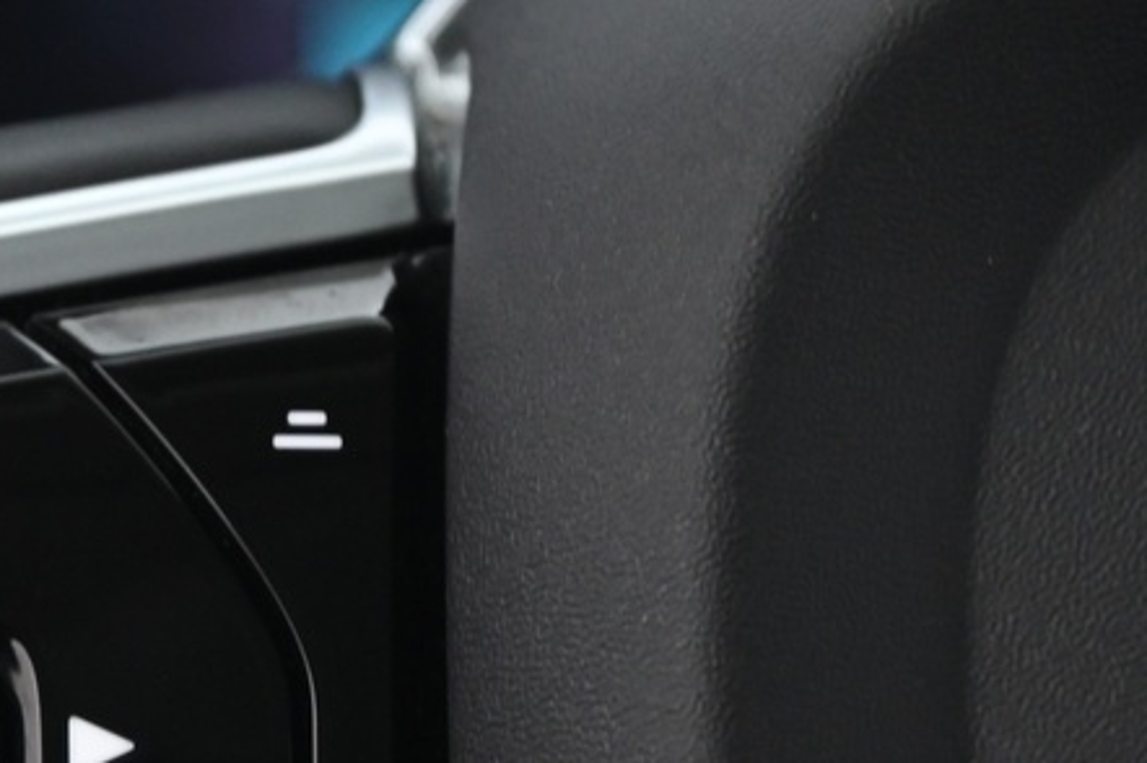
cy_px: 615
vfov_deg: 3.1
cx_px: -88
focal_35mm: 441
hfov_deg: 4.7
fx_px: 14040
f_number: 4
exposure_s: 1/15
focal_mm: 120
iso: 2000
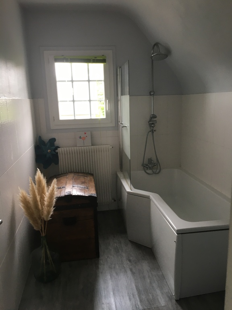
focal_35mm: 29
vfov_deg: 61.7
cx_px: 116
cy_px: 155
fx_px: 259
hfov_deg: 48.2
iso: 80
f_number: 2.2
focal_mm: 4.15
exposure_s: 1/33
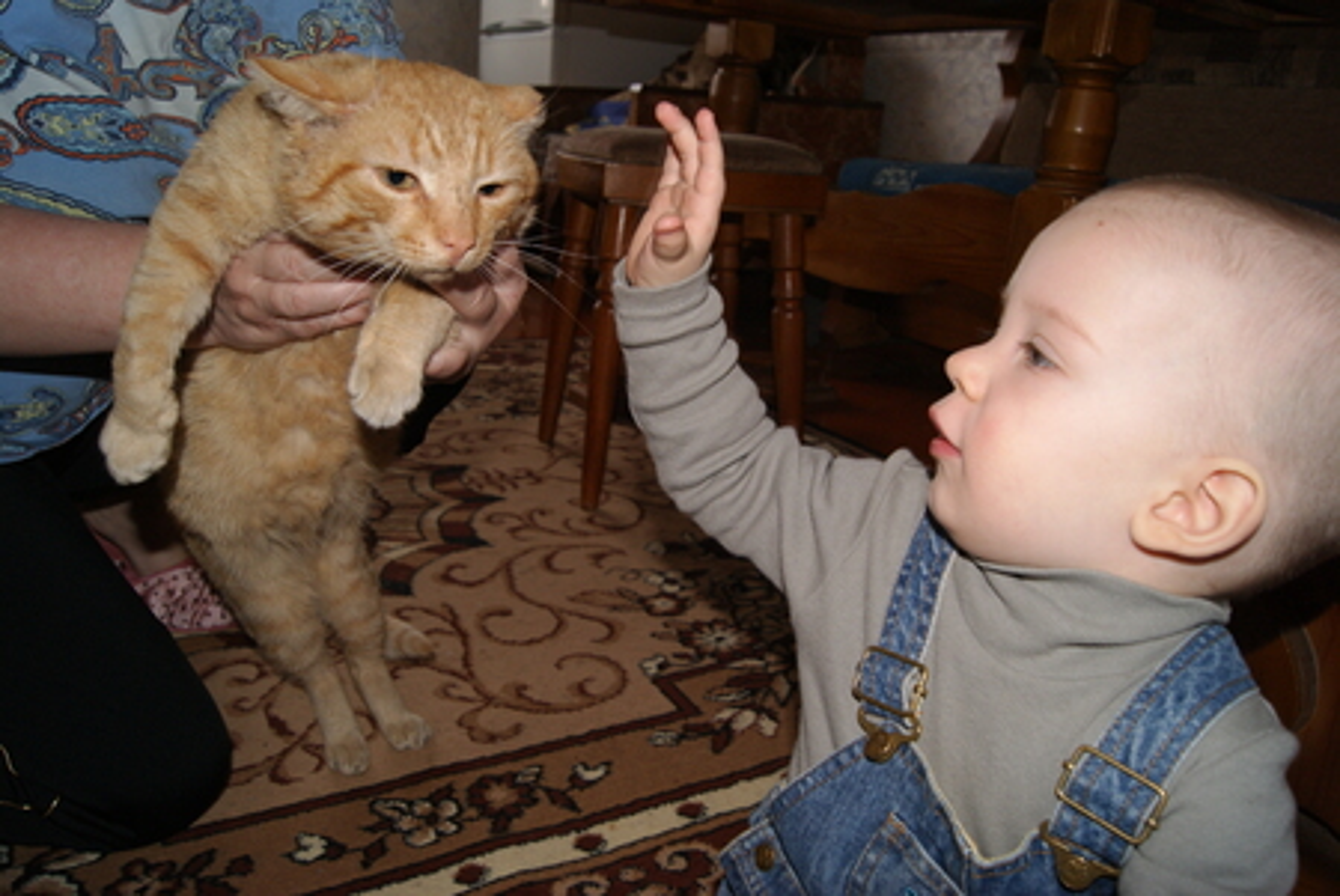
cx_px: 670
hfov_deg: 67.3
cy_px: 448
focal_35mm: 27
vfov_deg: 48.0
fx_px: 1006
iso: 400
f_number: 5.6
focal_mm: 18
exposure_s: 1/60
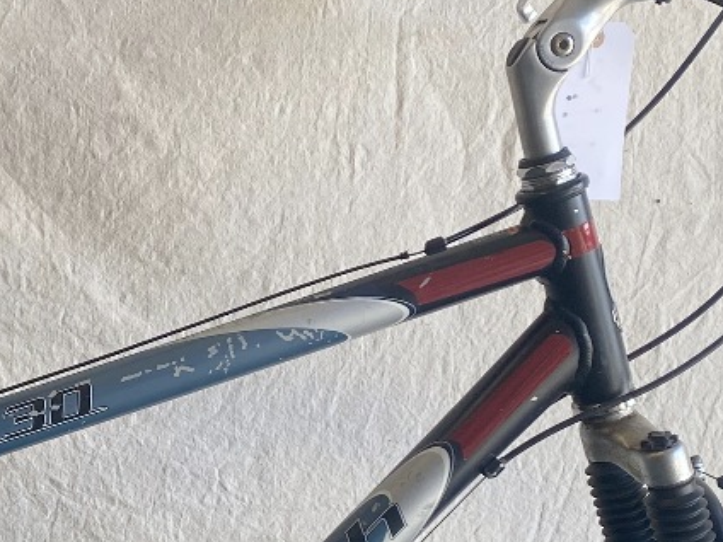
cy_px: 504
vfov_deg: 15.8
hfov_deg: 20.7
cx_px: 14
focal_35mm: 92
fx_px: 1922
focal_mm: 4.25
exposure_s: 1/122
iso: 40
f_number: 1.8
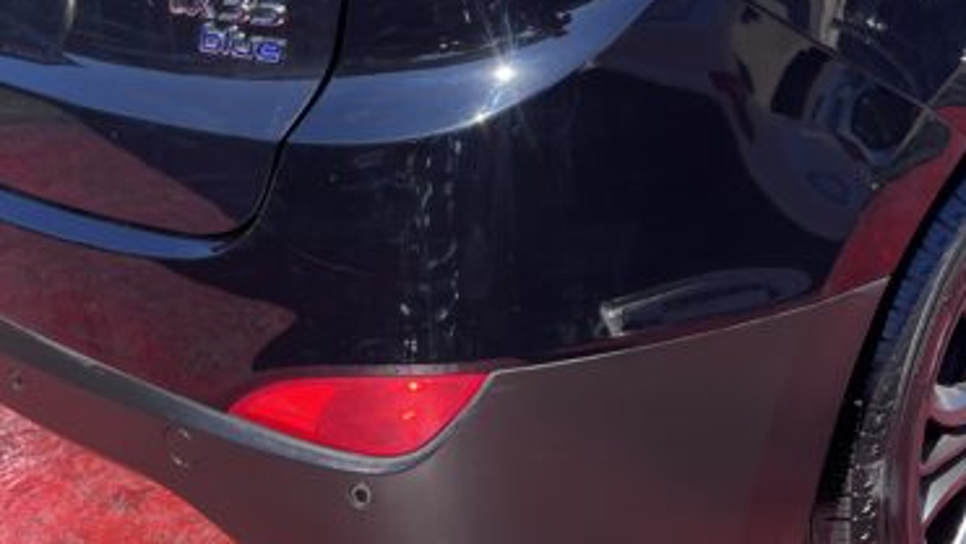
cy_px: -29
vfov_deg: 19.1
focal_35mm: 61
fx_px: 1563
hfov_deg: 33.7
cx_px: 708
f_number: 1.6
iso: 50
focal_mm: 5.1
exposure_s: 1/787
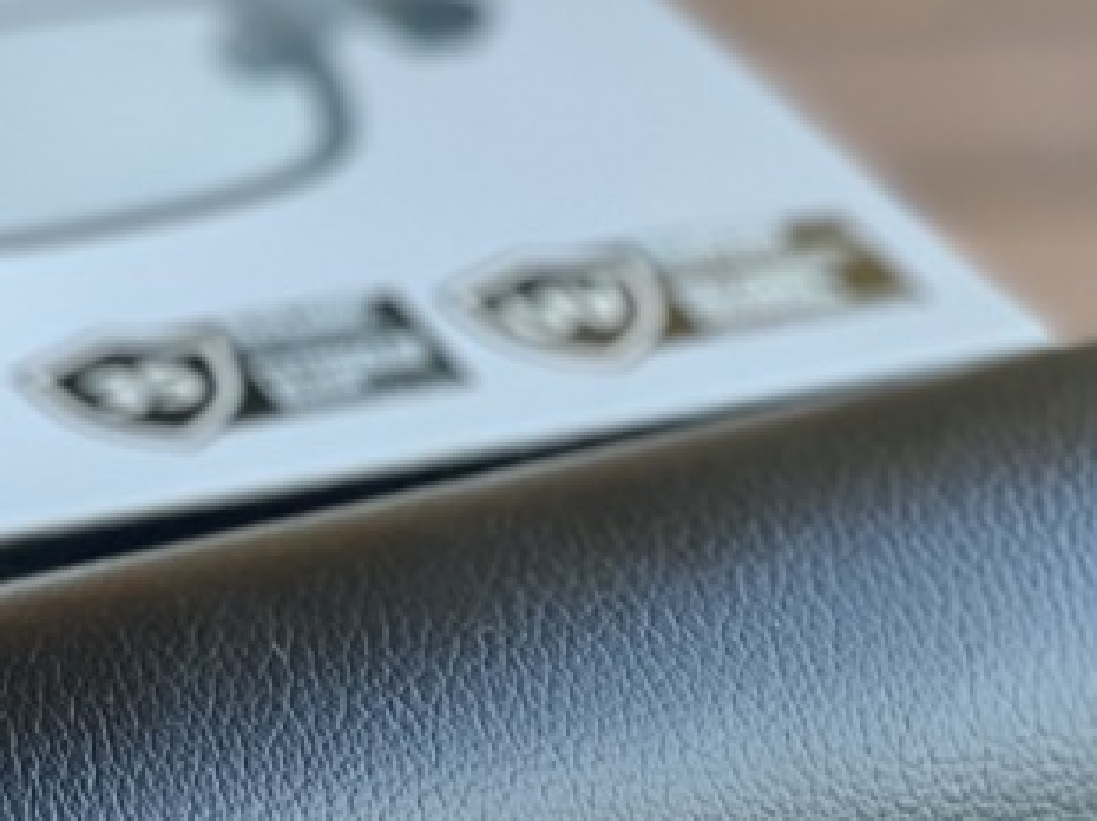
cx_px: -113
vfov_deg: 6.0
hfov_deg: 7.9
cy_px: 909
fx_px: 7853
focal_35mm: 248
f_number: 2.2
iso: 125
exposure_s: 1/121
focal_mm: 7.5
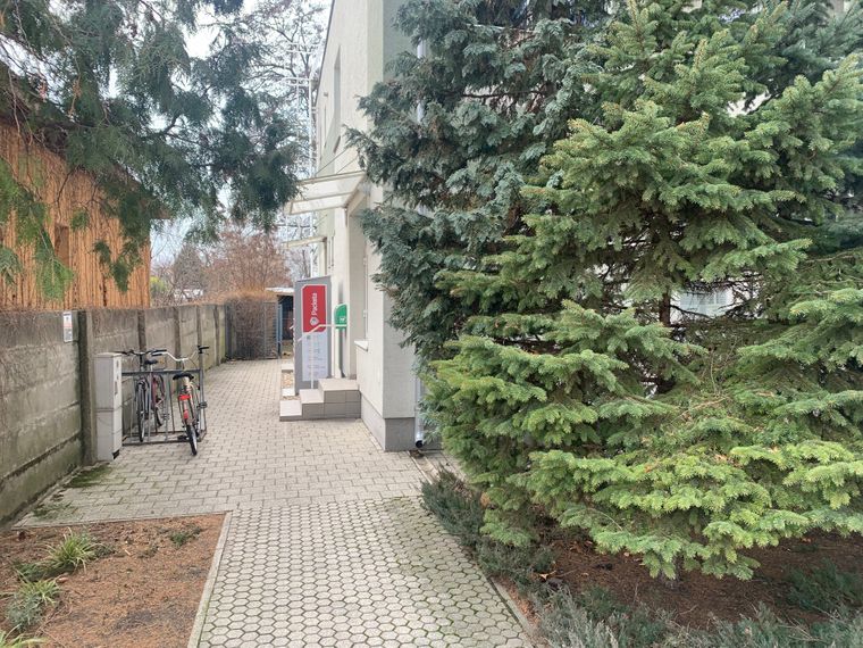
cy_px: 324
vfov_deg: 53.1
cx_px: 432
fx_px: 648
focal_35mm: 26
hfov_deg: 67.3
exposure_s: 1/187
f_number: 1.8
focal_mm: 4.25
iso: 25
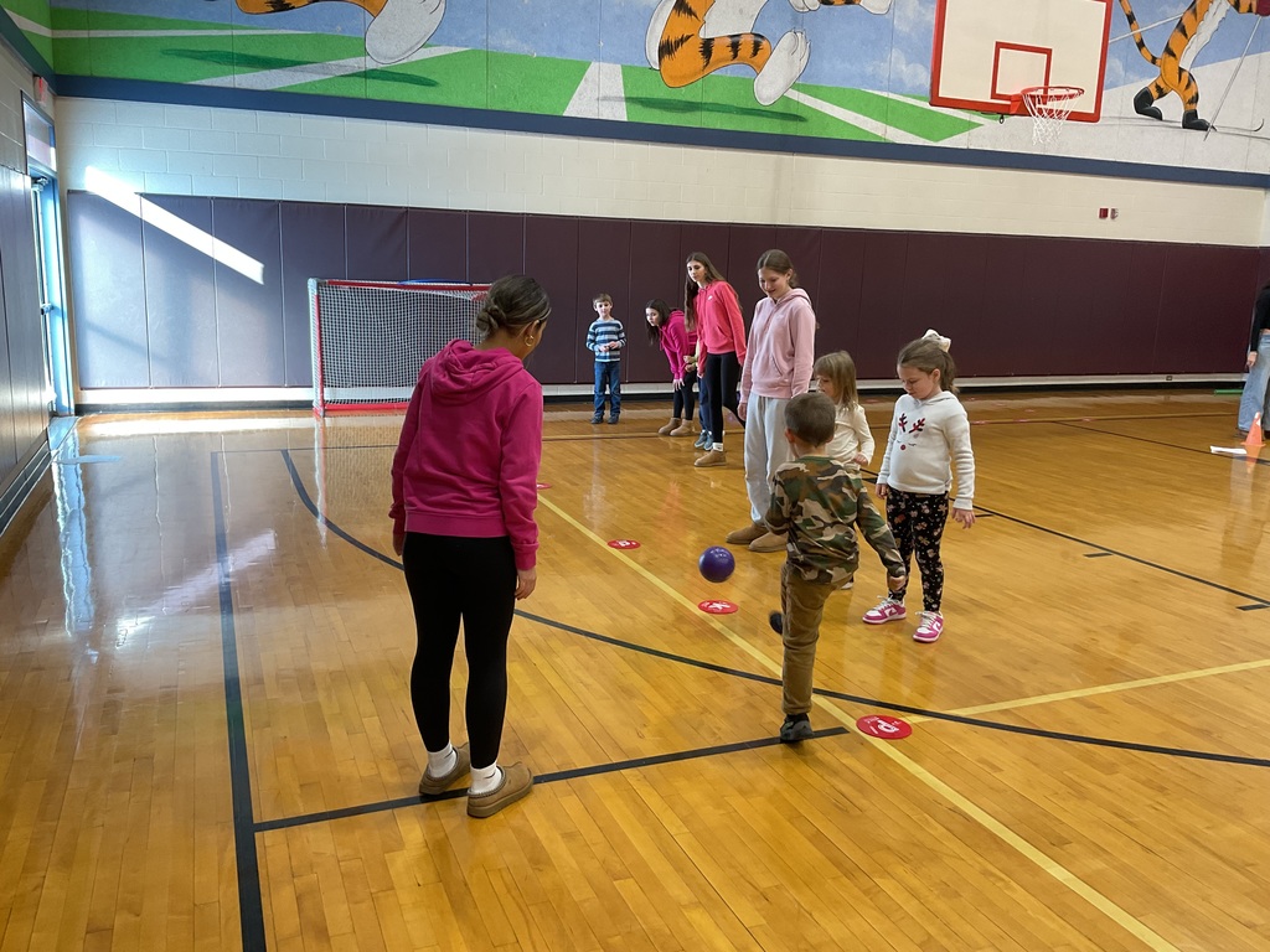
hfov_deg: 61.7
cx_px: 635
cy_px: 476
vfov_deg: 48.2
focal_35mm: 29
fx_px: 1064
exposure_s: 1/60
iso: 50
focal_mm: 3
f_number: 1.8
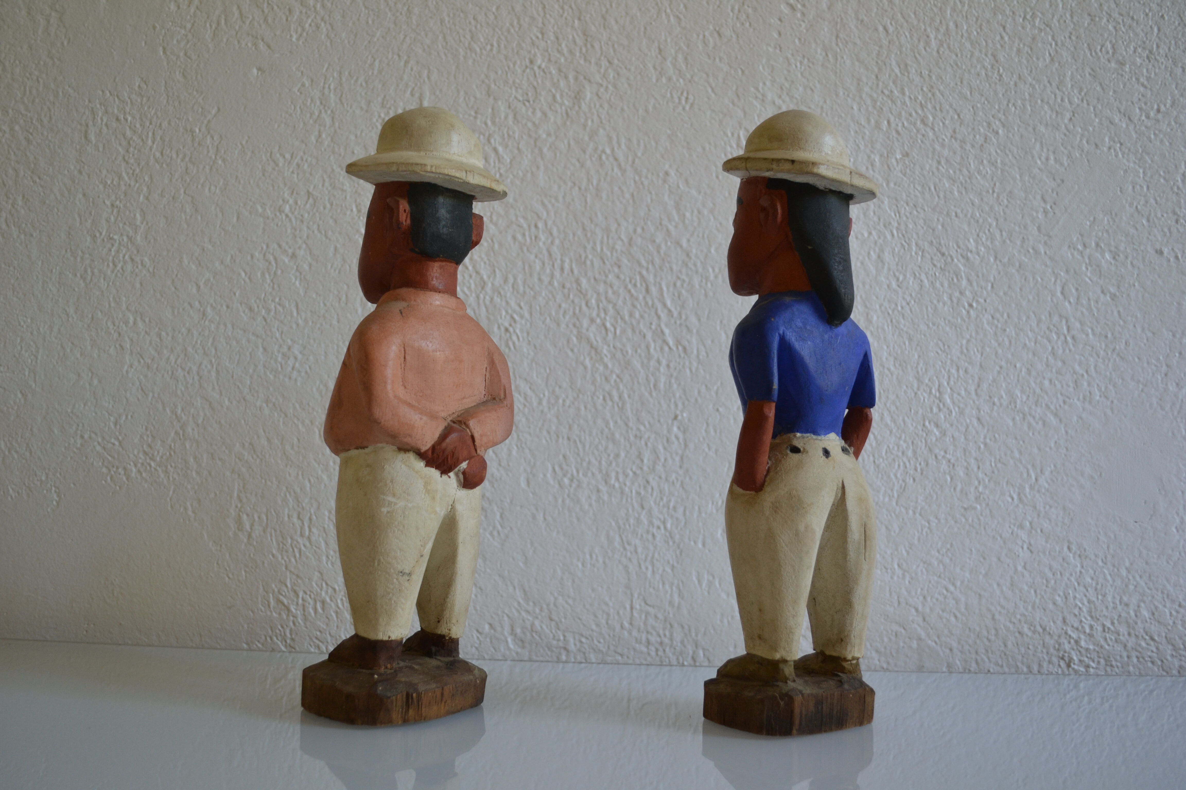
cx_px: 593
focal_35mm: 33
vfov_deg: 40.0
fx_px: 1087
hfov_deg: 57.2
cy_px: 395
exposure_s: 1/40
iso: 400
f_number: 3.8
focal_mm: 22
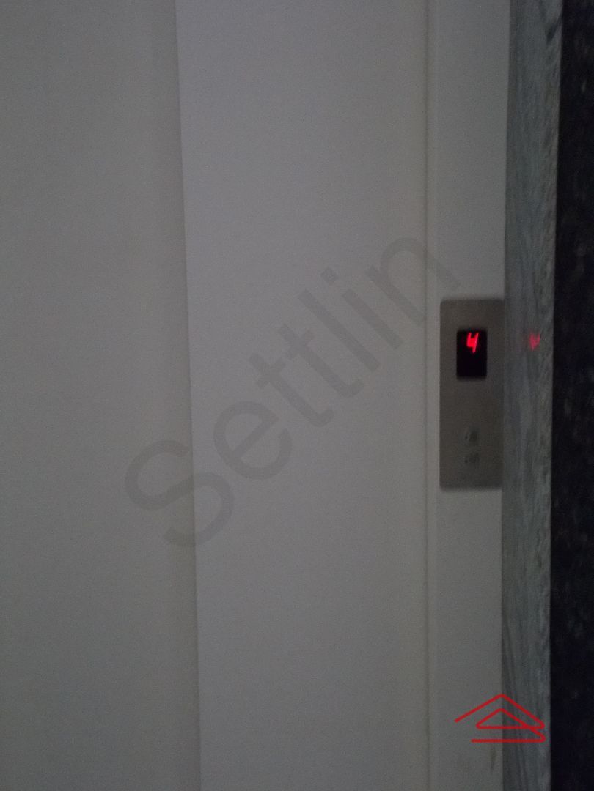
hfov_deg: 32.9
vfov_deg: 42.9
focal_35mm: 44
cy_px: 396
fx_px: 1007
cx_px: 297
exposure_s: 1/10
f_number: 4.2
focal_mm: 7.9
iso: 400
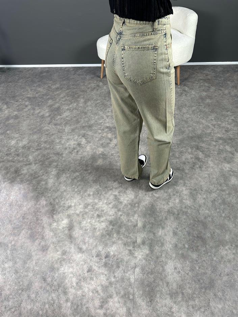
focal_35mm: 24
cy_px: 158
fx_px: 220
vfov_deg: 71.6
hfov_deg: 56.8
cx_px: 119
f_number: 1.78
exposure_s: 1/121
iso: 160
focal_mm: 6.86
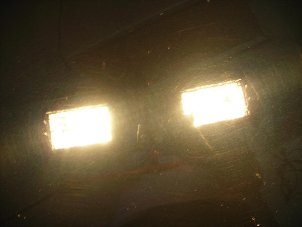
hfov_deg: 49.0
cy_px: 114
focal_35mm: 38
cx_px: 151
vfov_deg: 37.7
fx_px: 332
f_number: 3.2
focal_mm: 6.3
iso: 50
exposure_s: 1/21.7
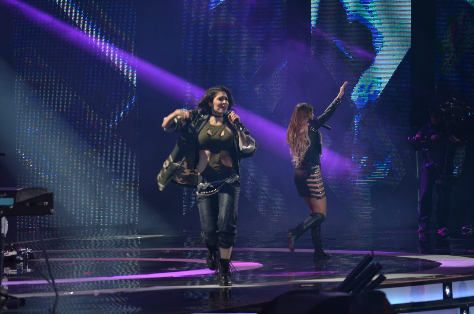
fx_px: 2956
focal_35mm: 225
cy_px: 157
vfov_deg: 6.1
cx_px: 237
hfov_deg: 9.2
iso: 800
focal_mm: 150
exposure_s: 1/125
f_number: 5
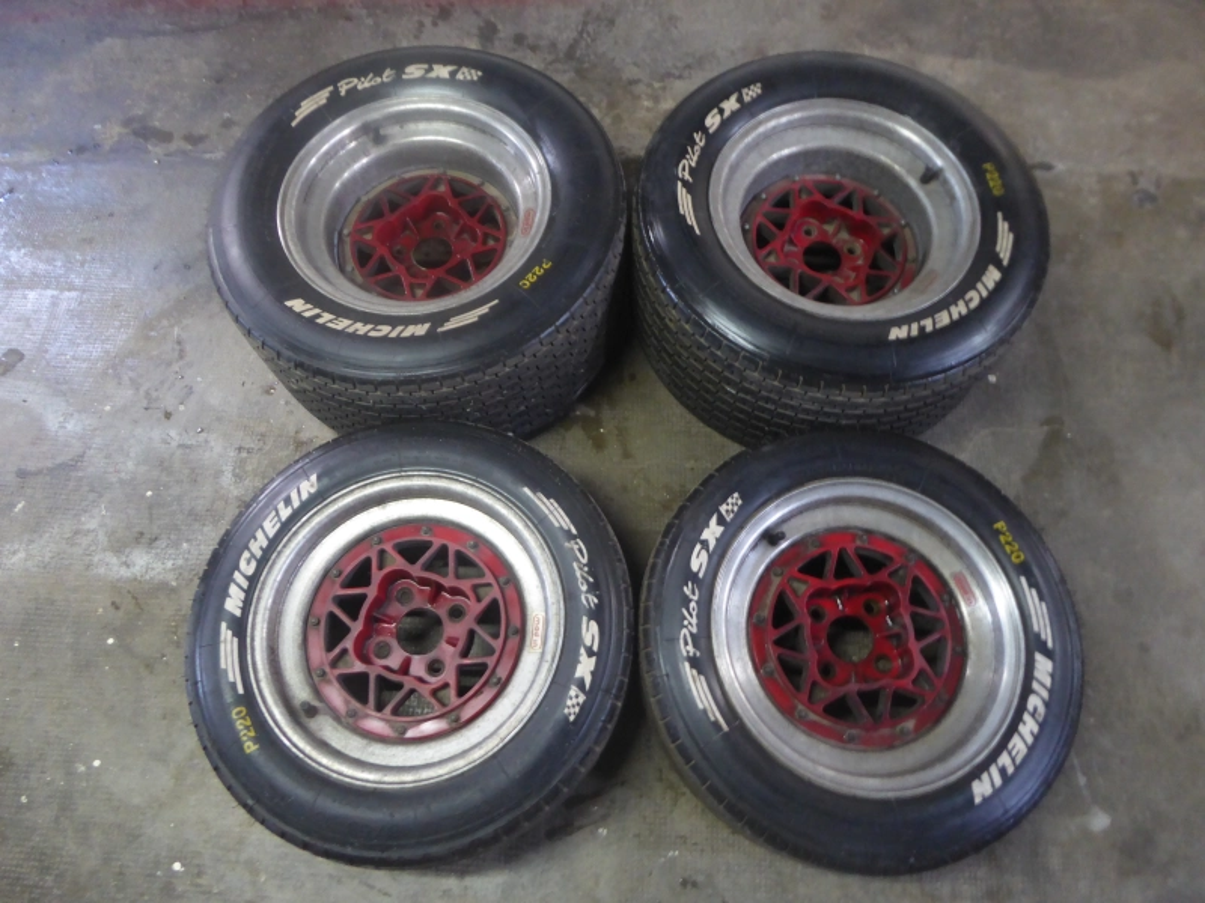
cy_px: 452
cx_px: 602
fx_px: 870
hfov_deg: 69.4
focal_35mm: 25
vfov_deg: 54.9
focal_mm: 4.3
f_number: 3.3
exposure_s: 1/5
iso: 400
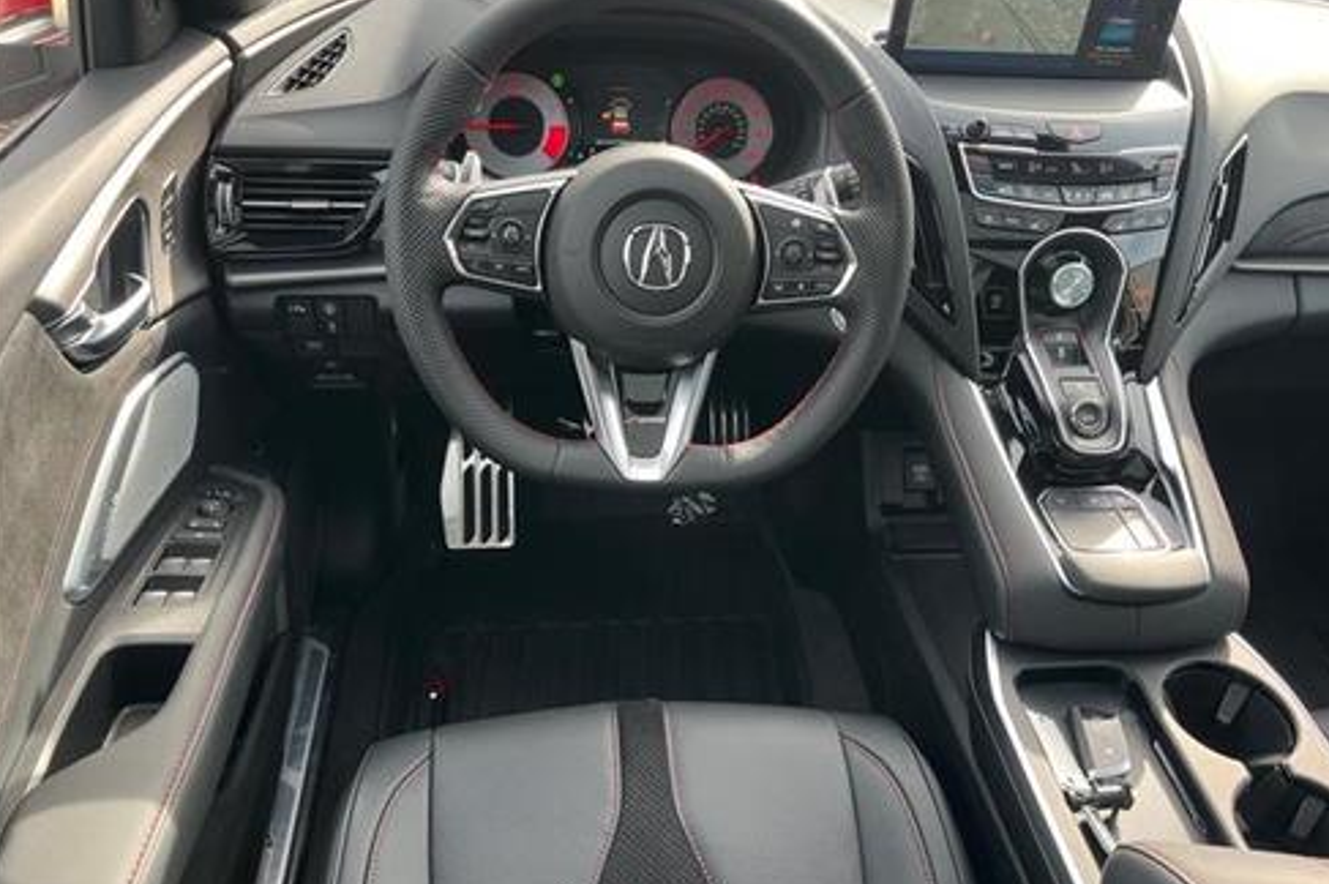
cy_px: 453
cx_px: 674
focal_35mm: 28
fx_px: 1033
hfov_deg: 65.5
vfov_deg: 46.3
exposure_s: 1/127
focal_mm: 5.1
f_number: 1.6
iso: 40
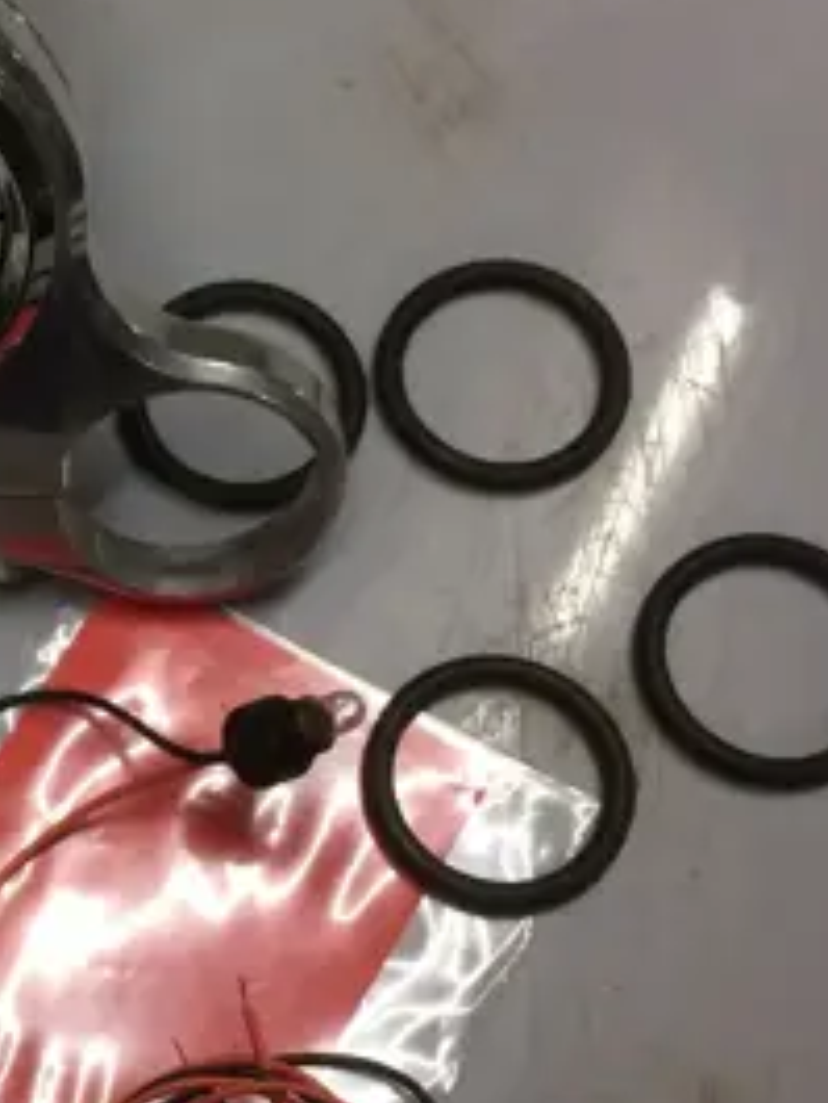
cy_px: 633
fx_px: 2231
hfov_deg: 20.0
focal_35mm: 70
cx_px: -112
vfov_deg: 27.7
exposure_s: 1/33
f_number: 2.2
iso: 50
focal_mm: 4.15
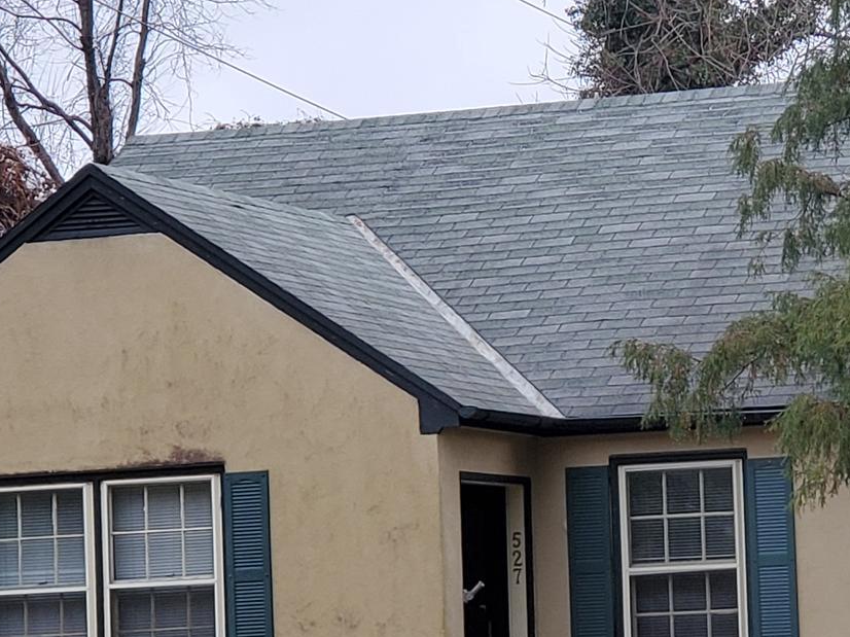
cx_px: 873
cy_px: 412
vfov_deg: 11.5
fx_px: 3167
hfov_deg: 15.0
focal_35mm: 129
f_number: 2.4
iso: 50
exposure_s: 1/168
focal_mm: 6
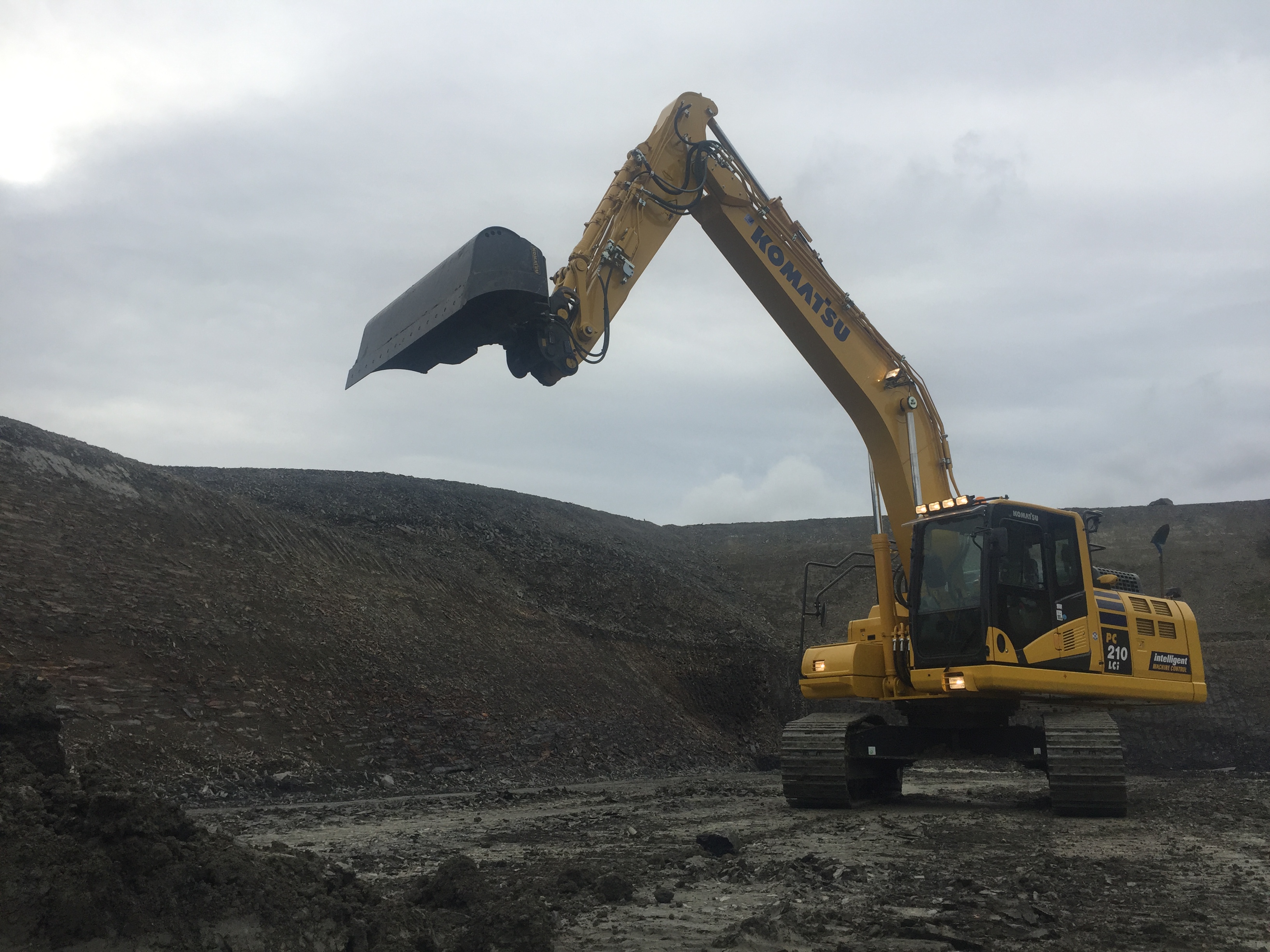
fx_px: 1064
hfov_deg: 61.7
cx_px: 635
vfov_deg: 48.2
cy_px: 476
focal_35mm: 29
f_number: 2.2
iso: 32
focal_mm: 4.15
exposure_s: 1/1799
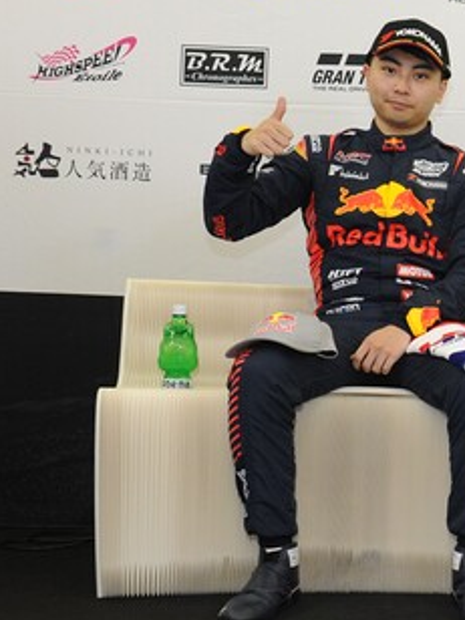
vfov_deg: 30.5
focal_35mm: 63
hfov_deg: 20.2
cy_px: 401
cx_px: 684
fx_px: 1128
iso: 1600
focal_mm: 28
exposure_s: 1/60
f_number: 8
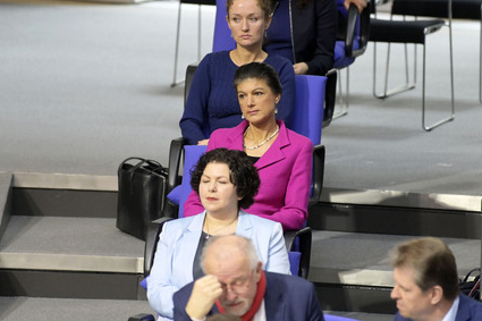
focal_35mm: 530
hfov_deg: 3.9
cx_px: 243
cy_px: 152
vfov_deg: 2.6
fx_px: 7093
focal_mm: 500
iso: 8000
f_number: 5.6
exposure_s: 1/320
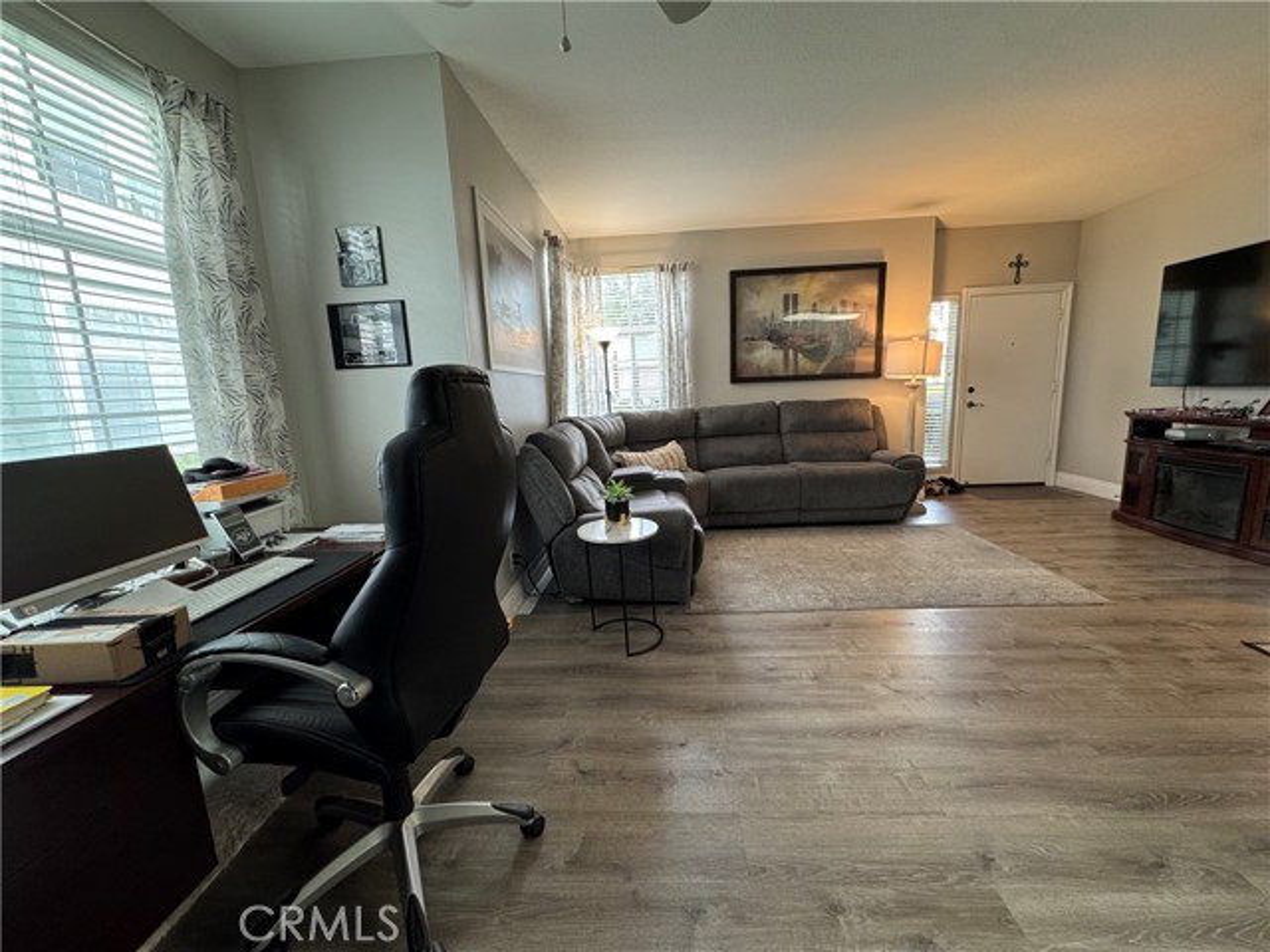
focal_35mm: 14
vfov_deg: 85.7
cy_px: 476
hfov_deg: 102.1
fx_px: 514
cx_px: 635
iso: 250
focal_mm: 2.22
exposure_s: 1/60
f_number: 2.2
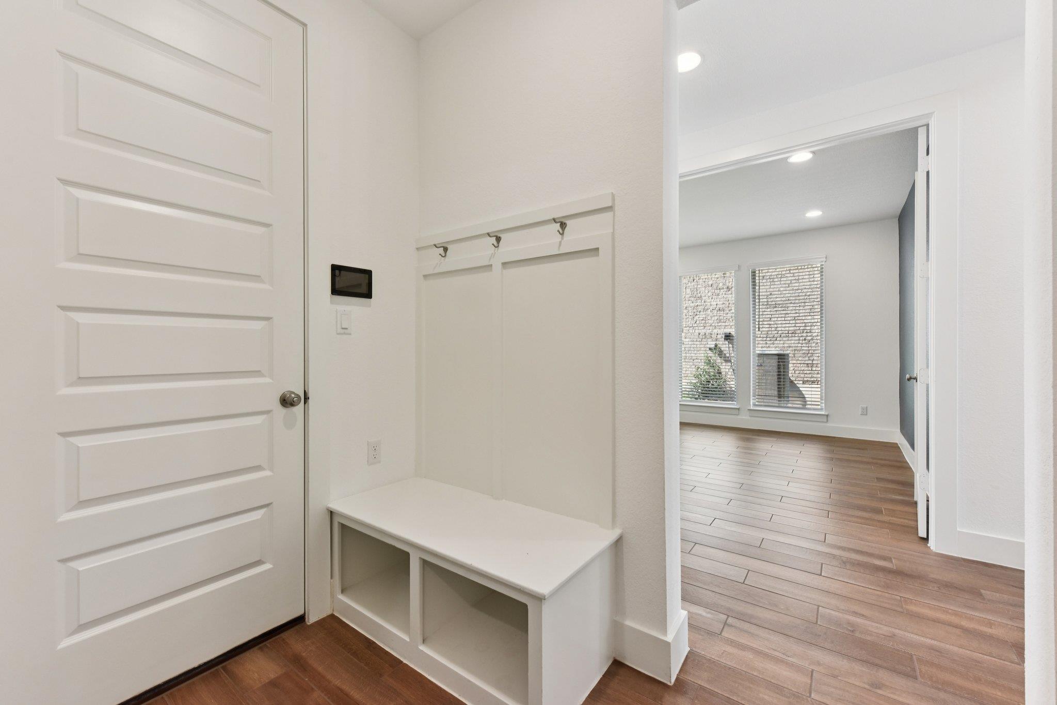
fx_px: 411
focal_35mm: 14
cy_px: 352
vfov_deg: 81.2
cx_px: 528
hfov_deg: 104.3
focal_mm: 14
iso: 800
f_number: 8
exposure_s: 1/60
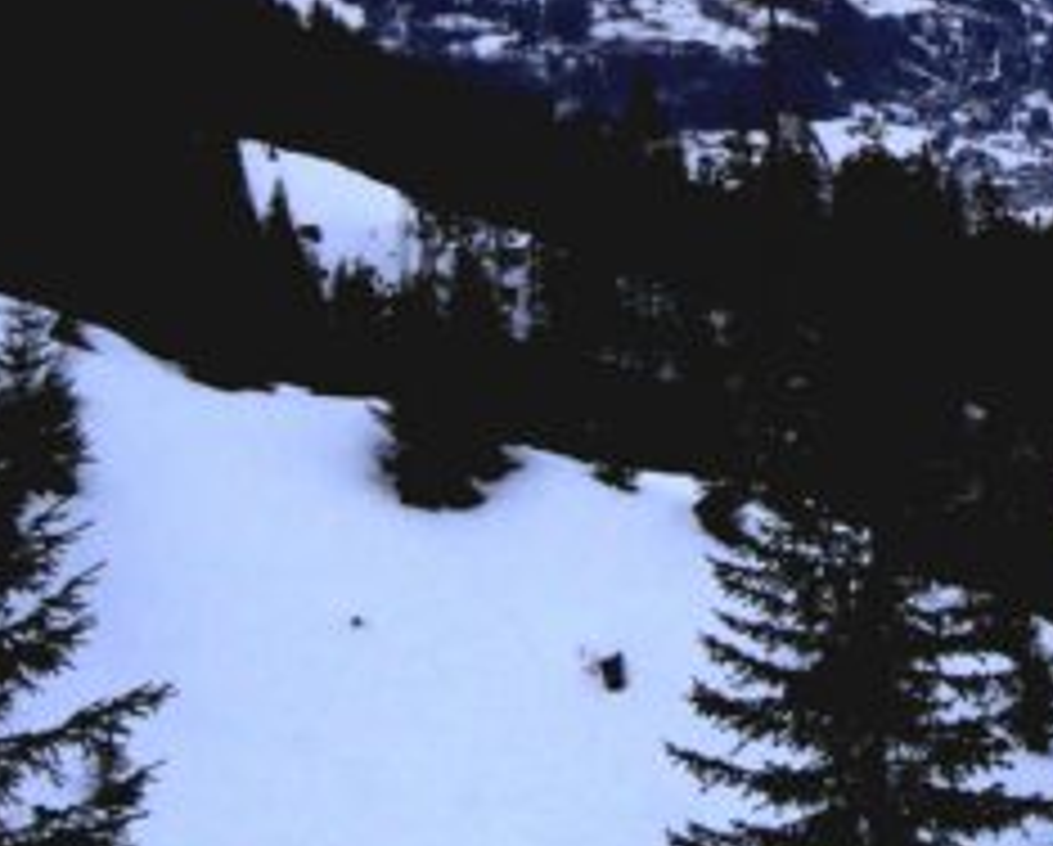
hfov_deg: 19.2
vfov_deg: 15.7
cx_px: 1120
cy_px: -47
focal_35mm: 96
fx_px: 2997
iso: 800
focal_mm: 15
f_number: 3.6
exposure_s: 1/320
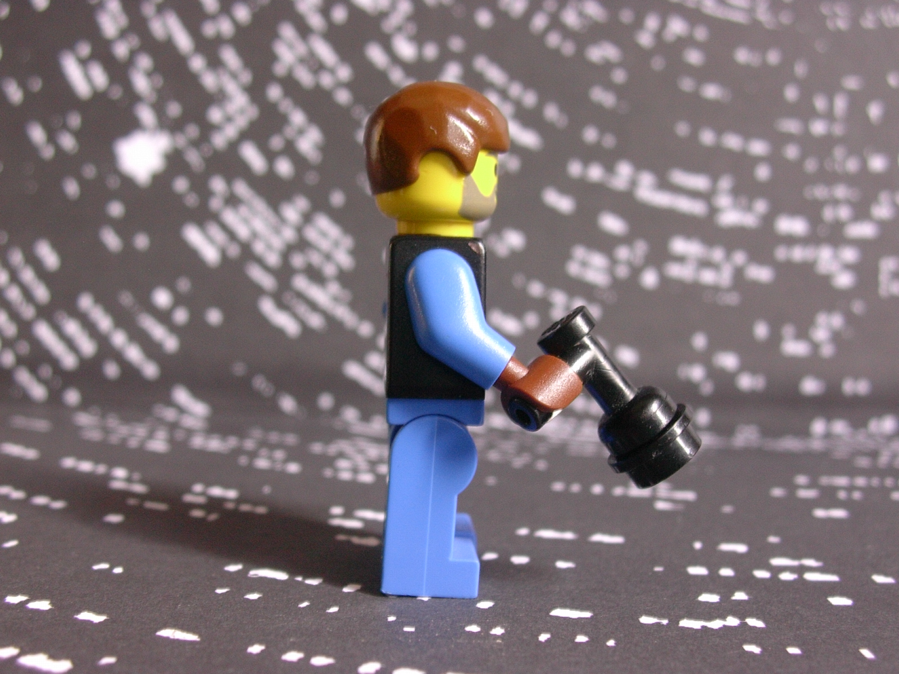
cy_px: 337
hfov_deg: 42.1
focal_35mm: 45
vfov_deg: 32.2
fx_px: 1169
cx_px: 450
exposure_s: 1/11.6
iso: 70
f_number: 2.9
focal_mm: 6.7
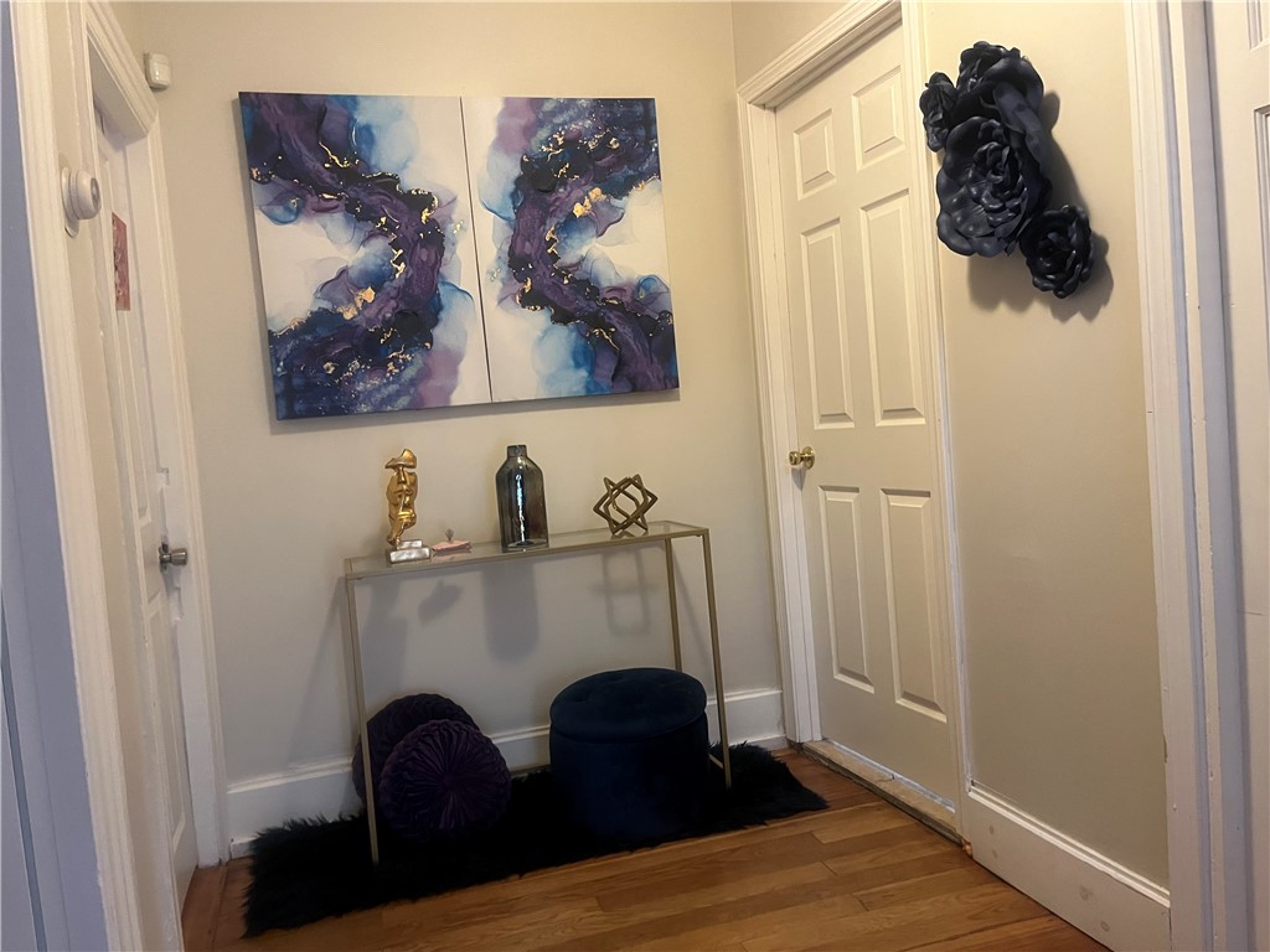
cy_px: 476
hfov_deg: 67.3
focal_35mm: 26
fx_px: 954
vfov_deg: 53.1
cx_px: 635
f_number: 1.6
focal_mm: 5.1
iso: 500
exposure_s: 1/60
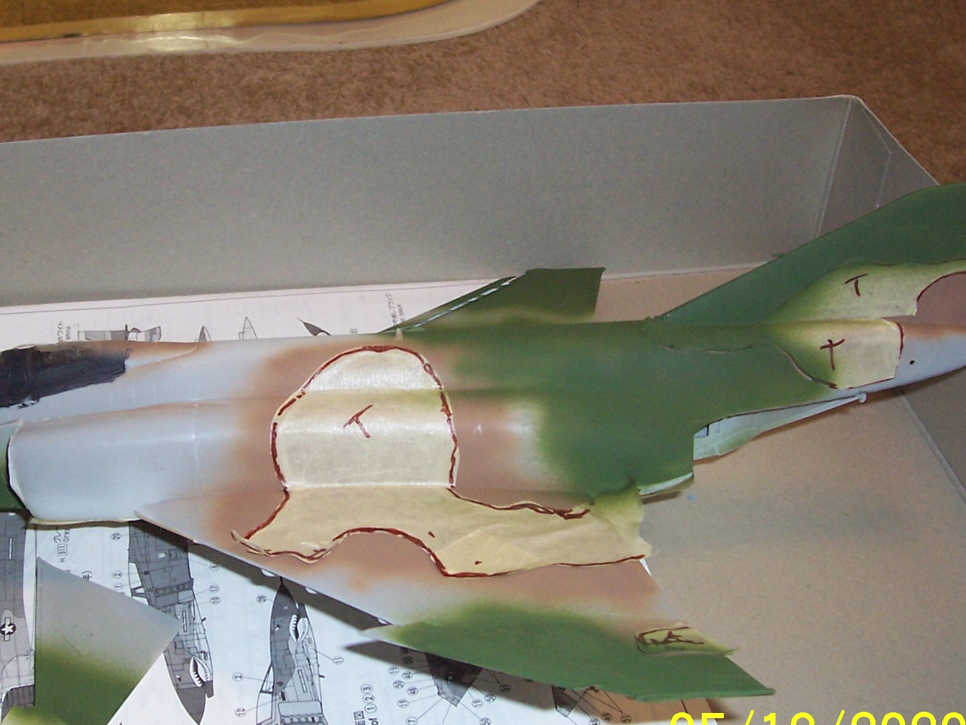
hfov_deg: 37.1
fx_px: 1423
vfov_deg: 28.5
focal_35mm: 51
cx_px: 325
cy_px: 327
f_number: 2.7
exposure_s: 1/60
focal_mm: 5.6
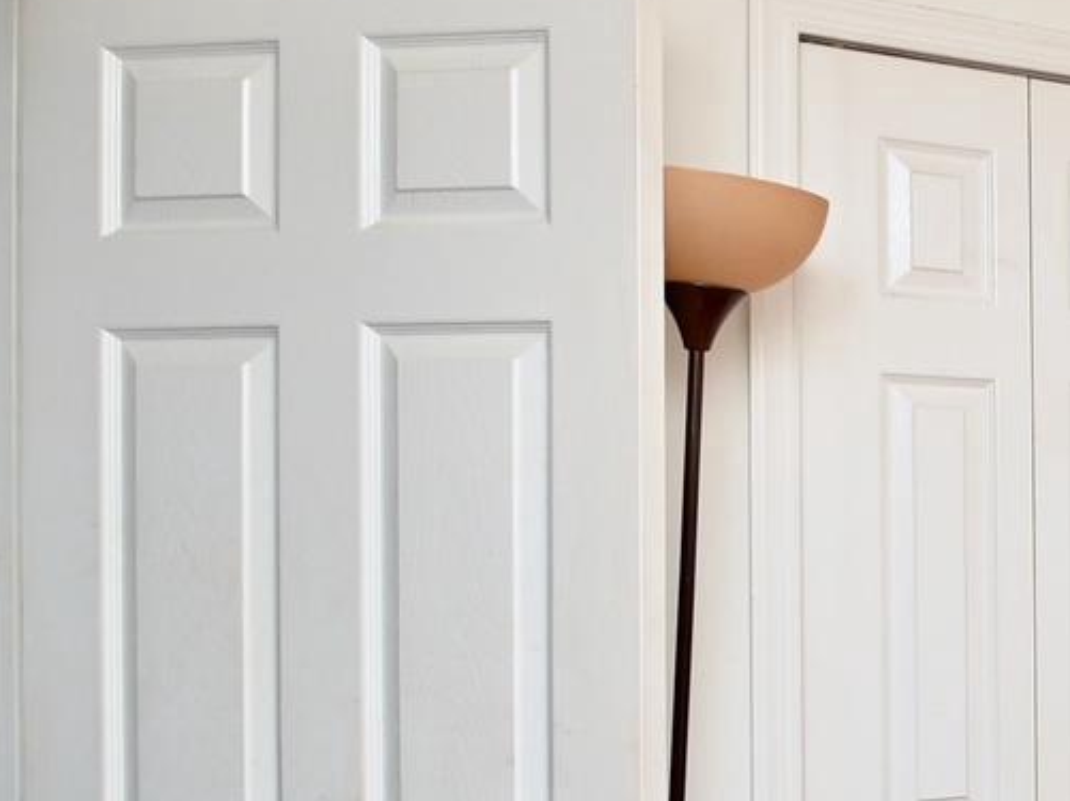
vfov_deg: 24.7
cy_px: 503
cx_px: 1835
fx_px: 1822
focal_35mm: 59
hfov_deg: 22.4
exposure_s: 1/200
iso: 500
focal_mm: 10
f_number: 7.1
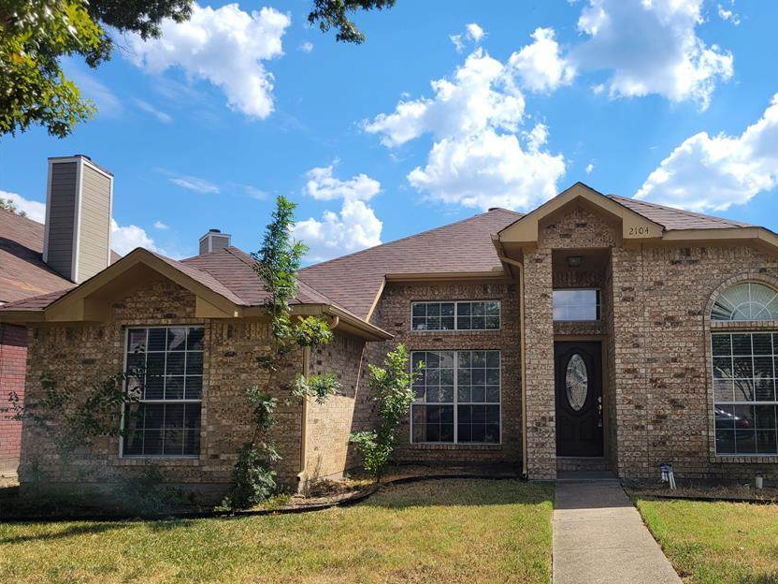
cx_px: 474
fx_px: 719
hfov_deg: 56.3
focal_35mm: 32
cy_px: 344
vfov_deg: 44.0
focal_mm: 5.4
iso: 40
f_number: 1.8
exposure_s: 1/2621
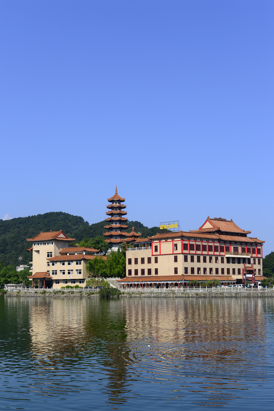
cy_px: 206
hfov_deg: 27.0
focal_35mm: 50
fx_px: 571
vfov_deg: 39.6
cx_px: 137
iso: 125
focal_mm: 50
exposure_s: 1/250
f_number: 10
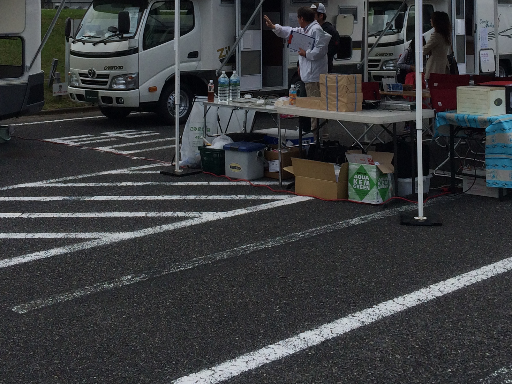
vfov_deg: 23.8
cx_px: 267
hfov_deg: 32.7
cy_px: 3
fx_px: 873
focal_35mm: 59
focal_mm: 4.15
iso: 32
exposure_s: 1/2740
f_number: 2.2
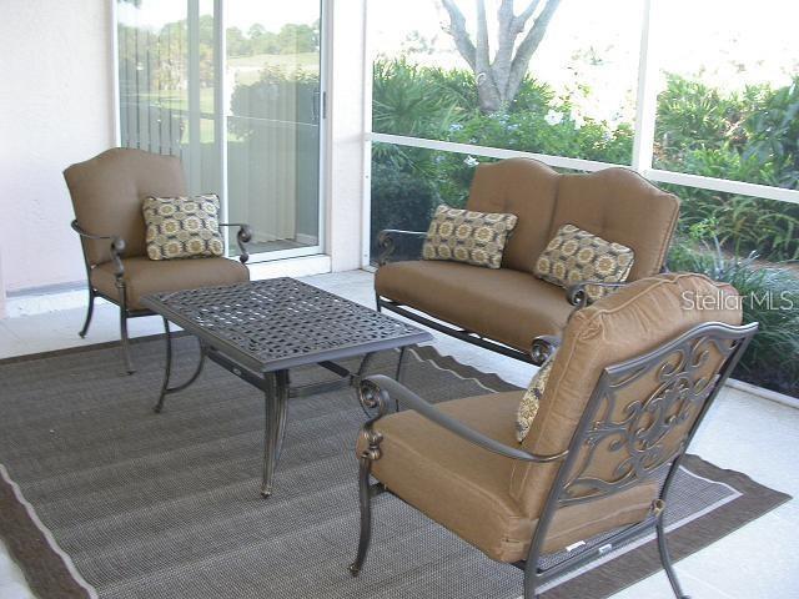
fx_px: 877
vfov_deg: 37.7
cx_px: 400
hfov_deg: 49.0
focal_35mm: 38
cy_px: 300
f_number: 2.6
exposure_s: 1/40.3
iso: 100
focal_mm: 7.85
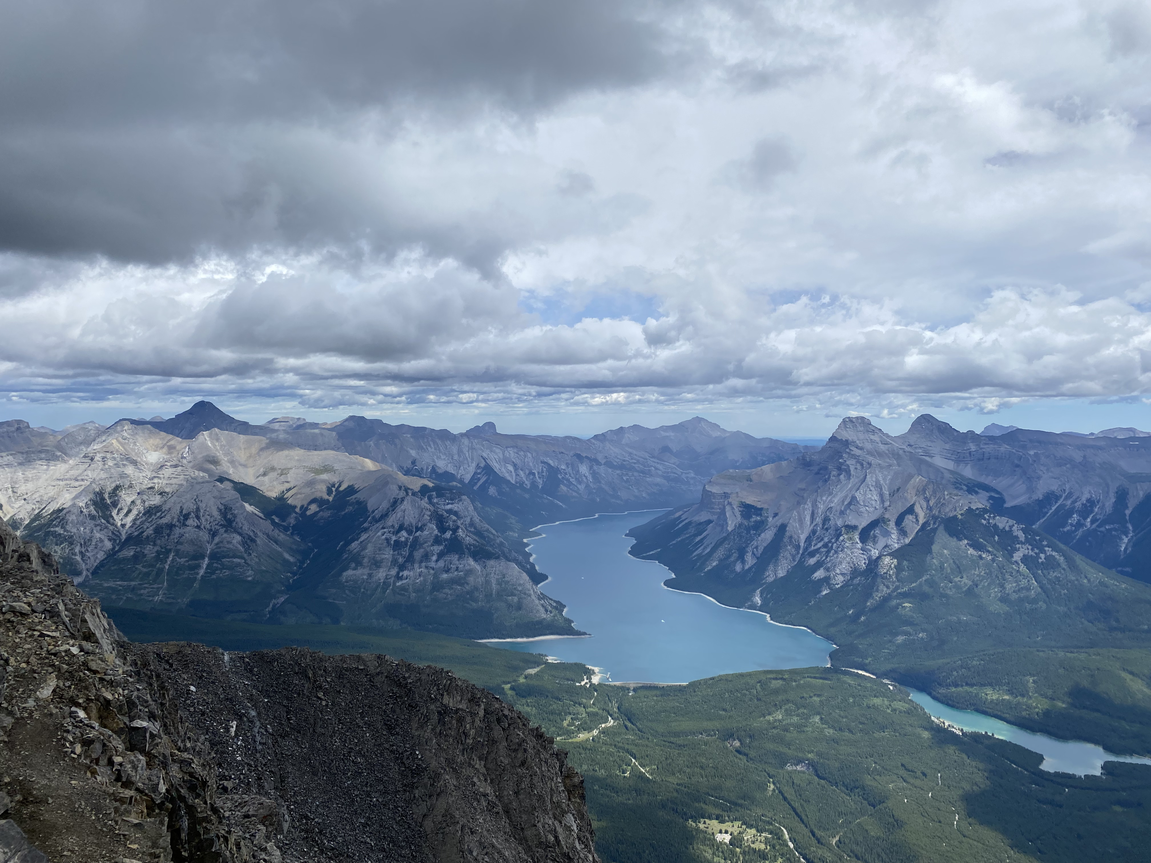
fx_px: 865
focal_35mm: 26
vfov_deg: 53.1
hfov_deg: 67.3
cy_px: 432
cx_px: 576
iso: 32
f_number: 1.8
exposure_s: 1/5495
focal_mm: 4.25
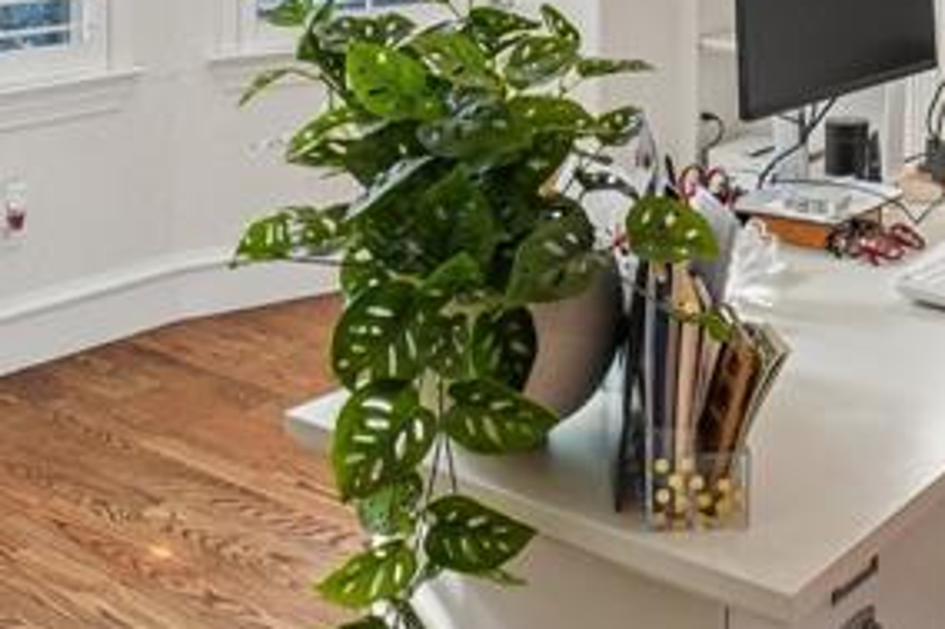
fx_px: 1417
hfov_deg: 36.3
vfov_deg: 22.4
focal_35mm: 54
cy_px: -190
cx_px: 665
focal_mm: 10
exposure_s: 1/125
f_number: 8
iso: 400
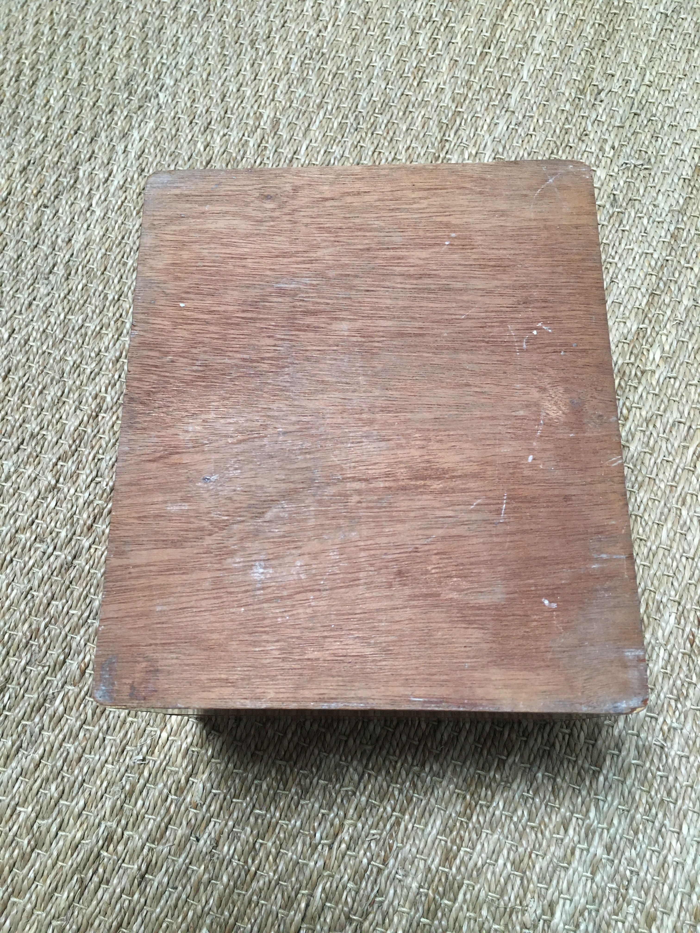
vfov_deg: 61.7
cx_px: 350
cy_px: 466
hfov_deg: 48.2
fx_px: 782
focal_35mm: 29
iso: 160
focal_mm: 4.15
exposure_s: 1/33
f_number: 2.2
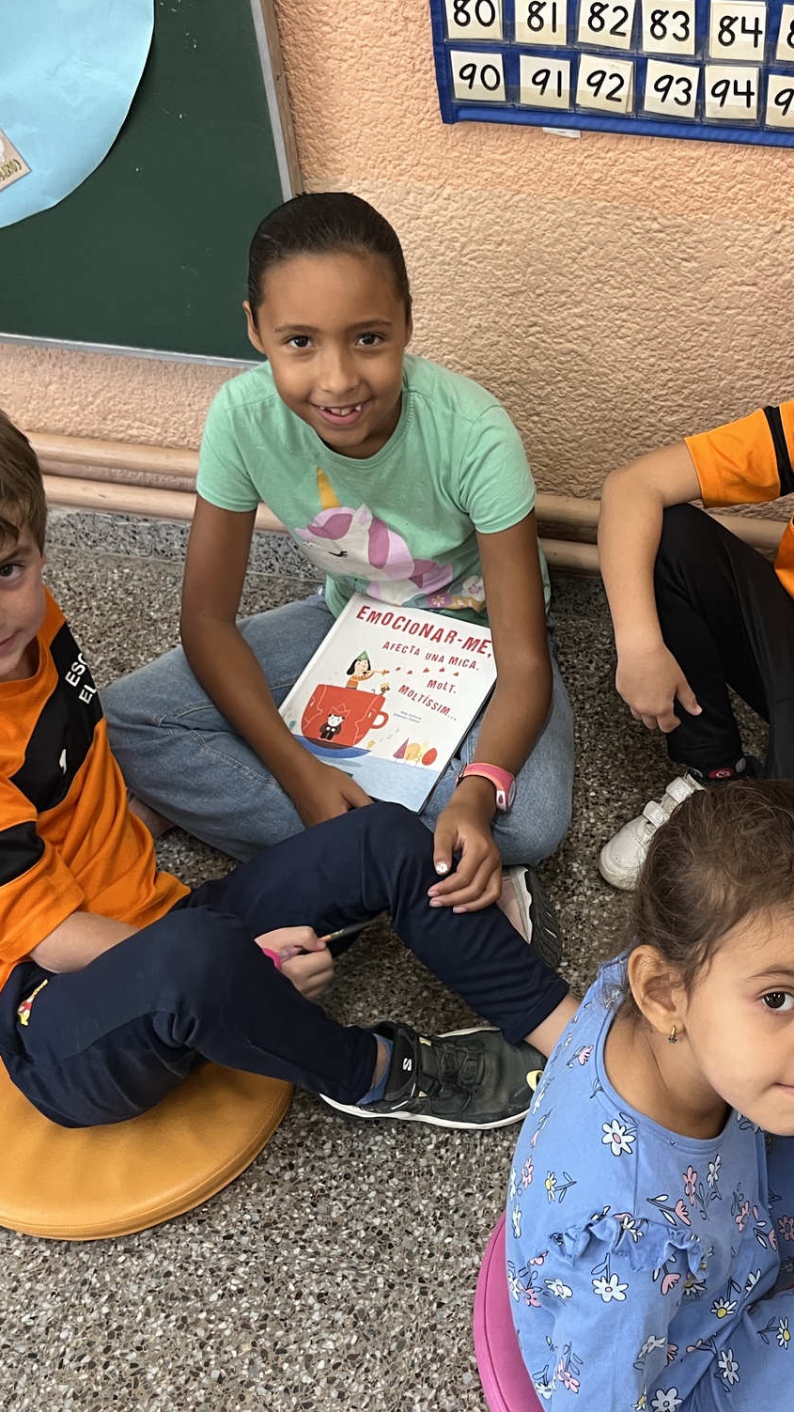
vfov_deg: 52.8
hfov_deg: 30.7
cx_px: 588
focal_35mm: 38
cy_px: 703
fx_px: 1423
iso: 250
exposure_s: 1/50
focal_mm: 5.1
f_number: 1.6
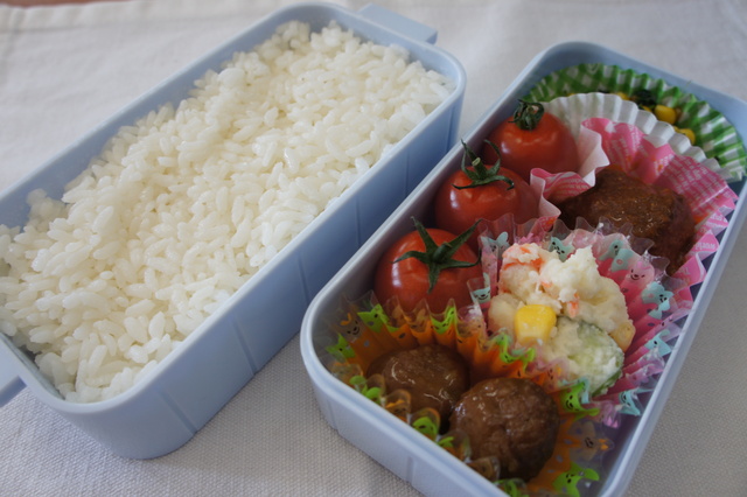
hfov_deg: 67.4
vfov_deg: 47.9
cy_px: 248
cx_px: 374
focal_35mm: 27
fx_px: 560
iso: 200
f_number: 5.6
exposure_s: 1/80
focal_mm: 18
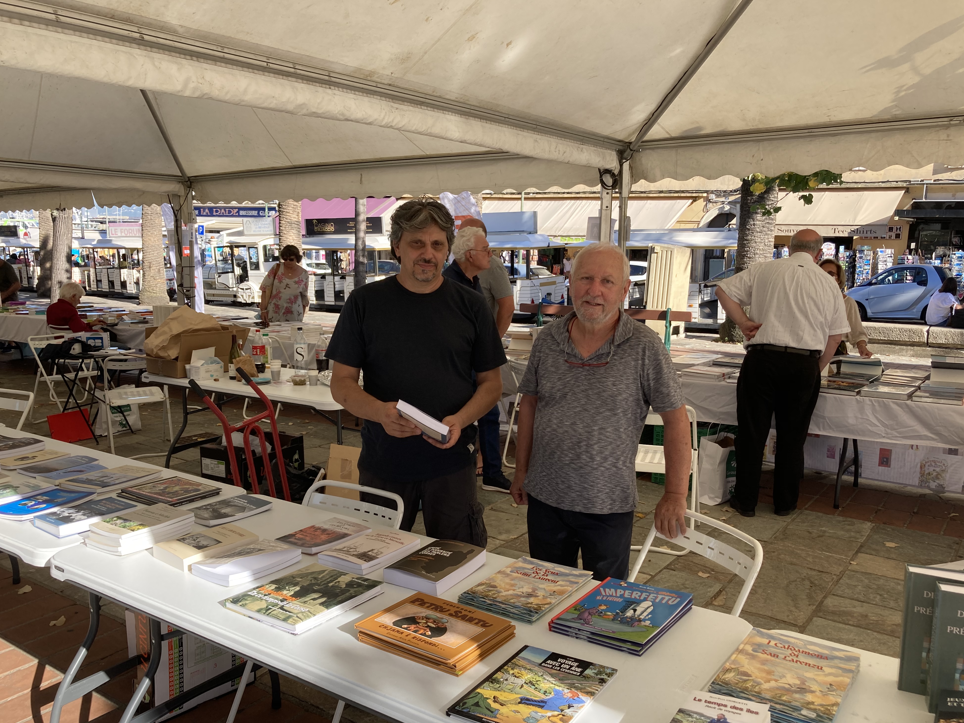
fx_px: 808
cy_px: 369
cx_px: 487
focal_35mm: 29
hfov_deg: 61.7
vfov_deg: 48.2
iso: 20
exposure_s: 1/552
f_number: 1.8
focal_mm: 3.99
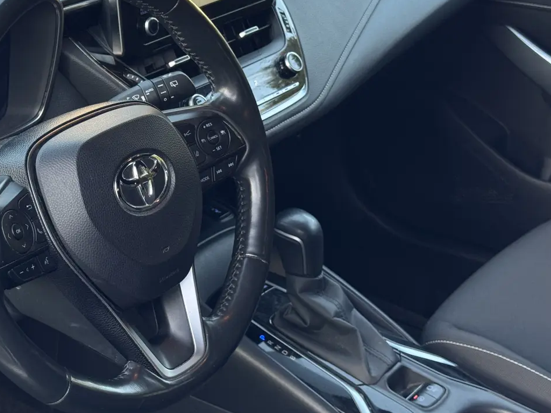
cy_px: 125
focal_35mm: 73
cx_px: 136
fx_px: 1162
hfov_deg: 26.3
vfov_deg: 20.1
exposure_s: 1/60
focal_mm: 6.76
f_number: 1.78
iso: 100
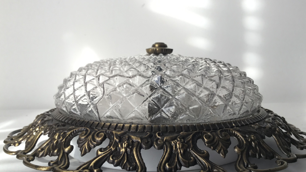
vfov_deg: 31.0
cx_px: 156
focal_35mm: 38
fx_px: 308
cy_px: 112
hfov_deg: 52.8
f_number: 2.4
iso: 32
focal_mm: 3.3
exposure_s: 1/100
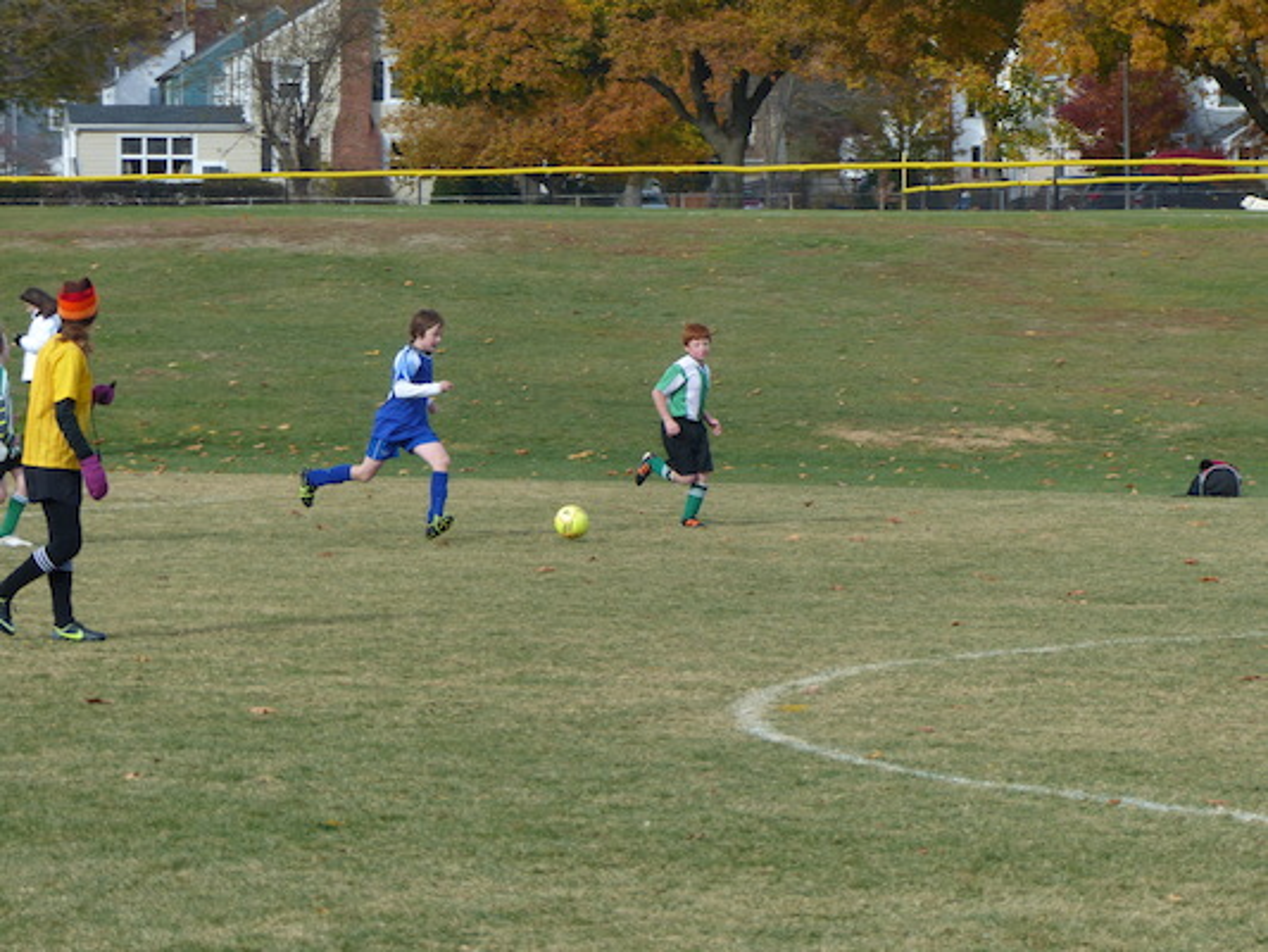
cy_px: 476
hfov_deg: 11.3
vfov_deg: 8.5
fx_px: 6412
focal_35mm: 175
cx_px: 634
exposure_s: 1/500
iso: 125
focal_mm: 31.5
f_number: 2.8
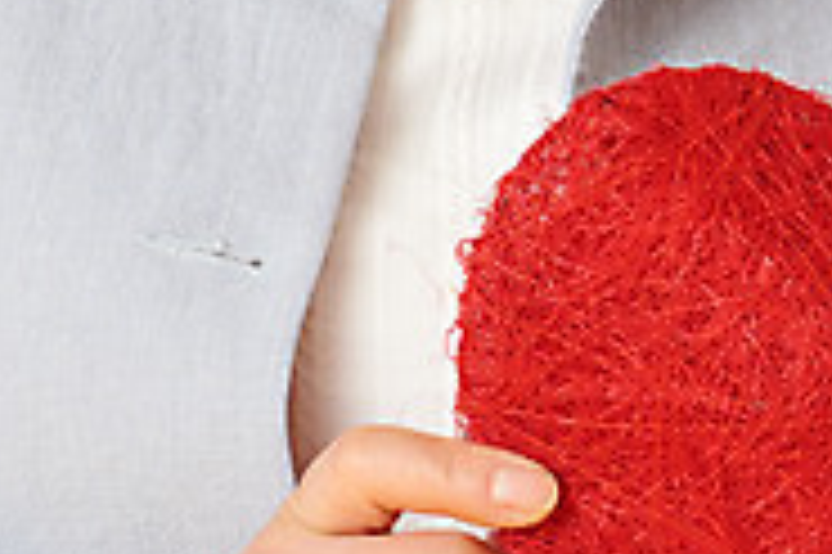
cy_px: 545
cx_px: 969
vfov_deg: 2.1
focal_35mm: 649
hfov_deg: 3.2
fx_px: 14985
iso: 100
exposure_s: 1/125
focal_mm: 200
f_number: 8
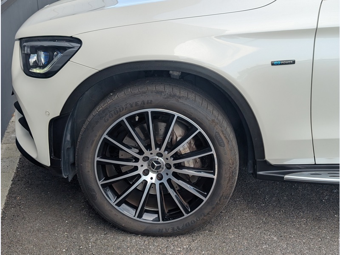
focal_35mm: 49
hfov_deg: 38.9
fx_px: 481
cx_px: 170
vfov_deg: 29.7
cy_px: 128
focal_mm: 6.9
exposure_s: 1/390
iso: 22
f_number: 1.68
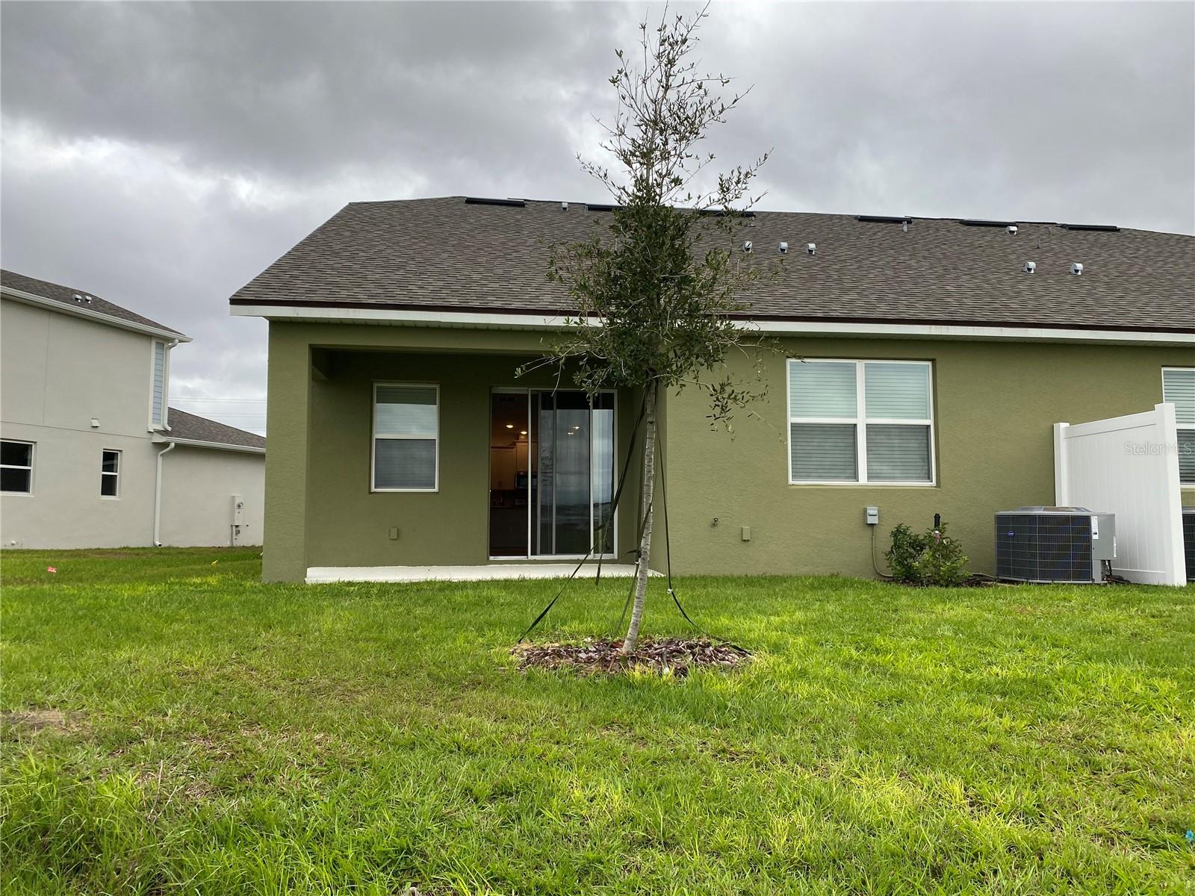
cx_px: 598
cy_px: 448
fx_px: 898
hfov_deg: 67.3
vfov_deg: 53.1
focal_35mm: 26
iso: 32
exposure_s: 1/362
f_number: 1.8
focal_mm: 4.25
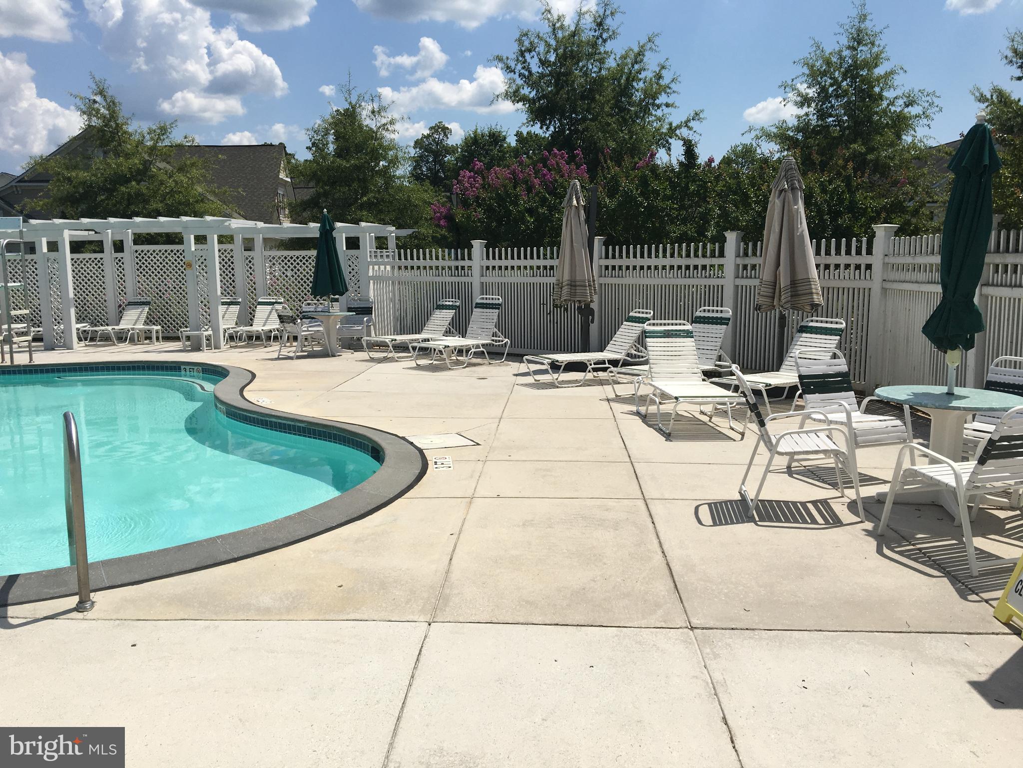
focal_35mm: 29
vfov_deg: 48.2
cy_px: 384
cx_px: 512
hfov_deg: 61.7
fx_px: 857
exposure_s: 1/3205
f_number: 2.2
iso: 25
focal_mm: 4.15
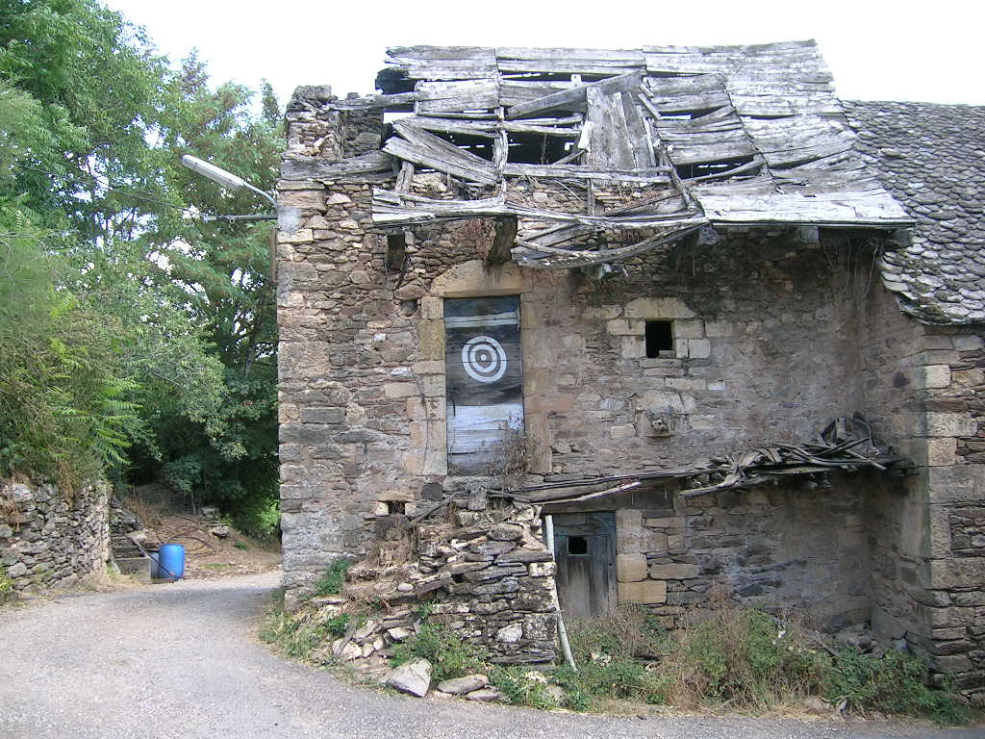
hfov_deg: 52.6
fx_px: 996
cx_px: 492
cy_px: 370
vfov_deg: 40.7
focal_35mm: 35
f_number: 2.8
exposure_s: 1/120
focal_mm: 5.4
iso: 50
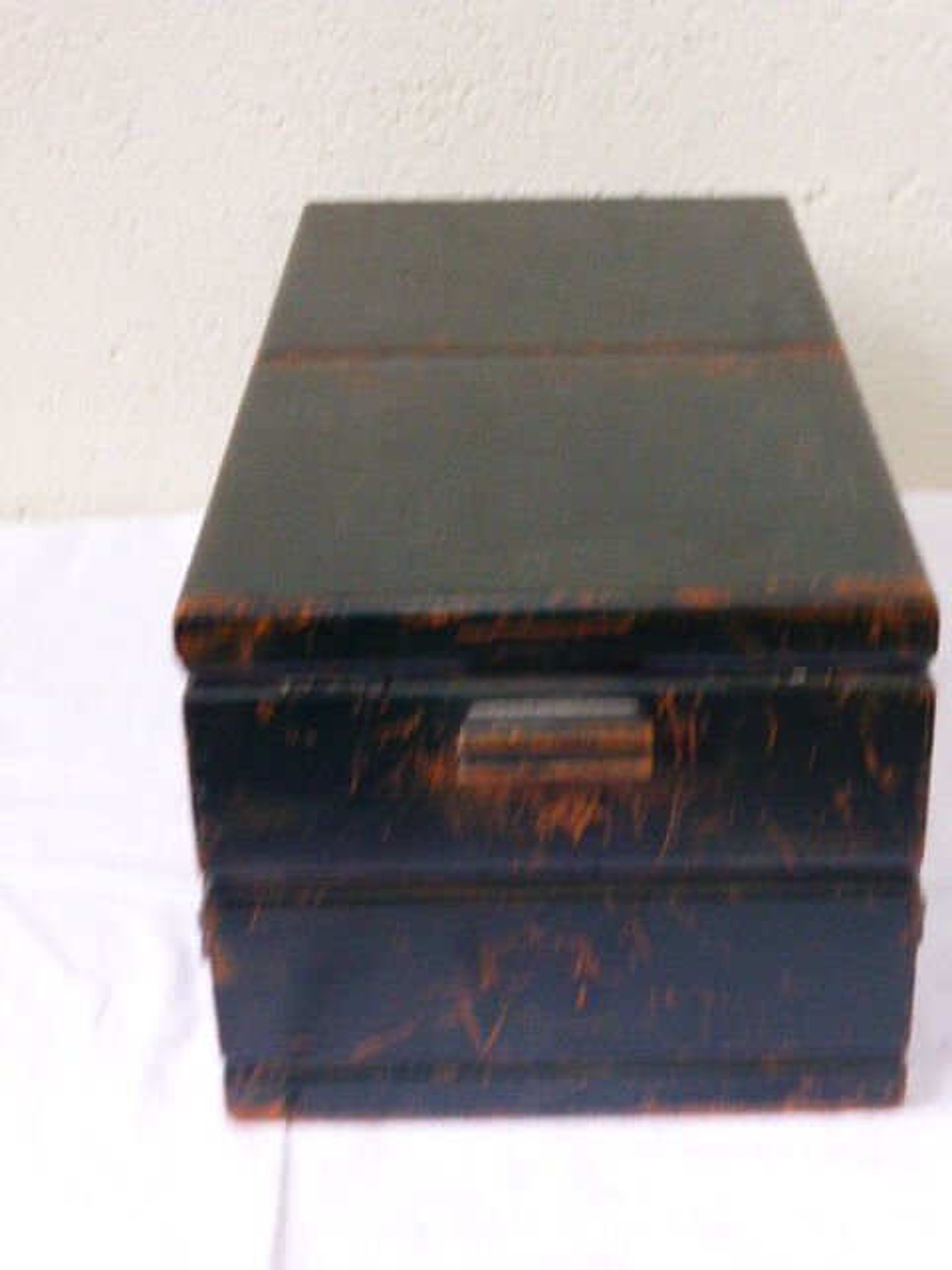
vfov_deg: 29.4
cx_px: 476
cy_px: 635
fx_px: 2420
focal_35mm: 66
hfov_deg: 22.3
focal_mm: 11.7
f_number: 4.9
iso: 400
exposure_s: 1/6
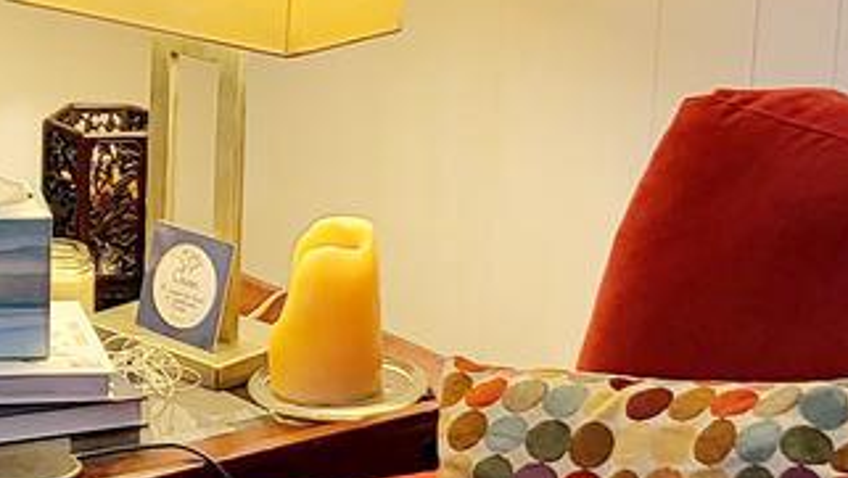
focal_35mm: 125
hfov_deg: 16.5
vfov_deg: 9.6
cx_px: -135
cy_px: -34
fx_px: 2812
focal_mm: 5
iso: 160
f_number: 1.8
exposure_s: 1/59.2
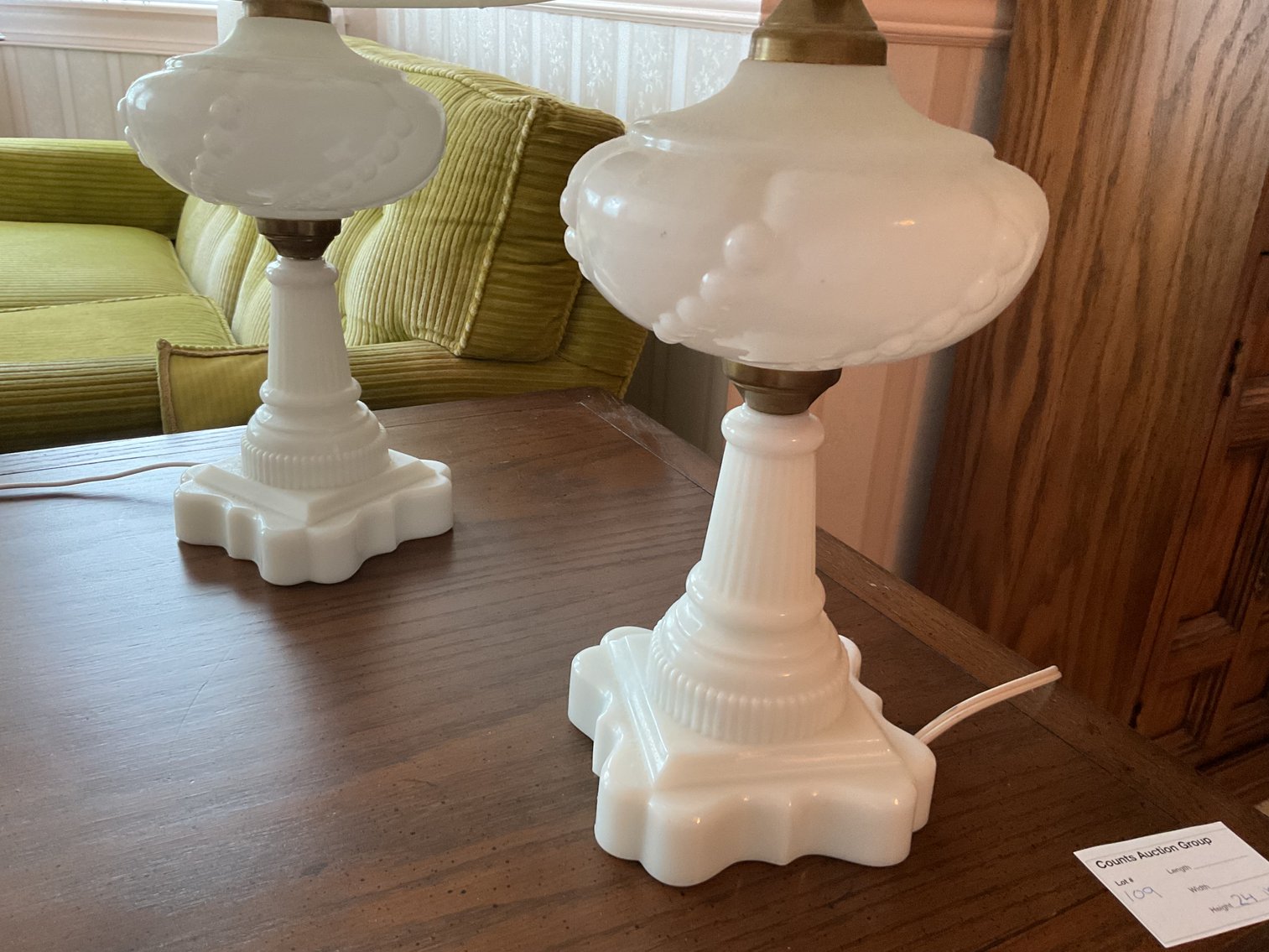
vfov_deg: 48.2
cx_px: 634
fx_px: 1063
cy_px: 476
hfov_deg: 61.7
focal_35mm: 29
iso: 200
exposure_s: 1/60
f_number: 1.8
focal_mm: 3
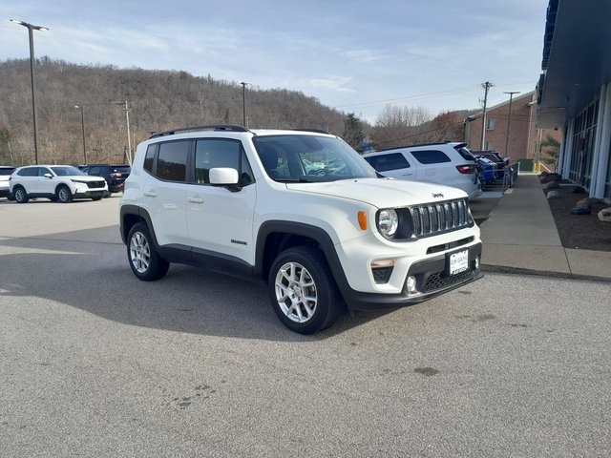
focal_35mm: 27
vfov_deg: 51.4
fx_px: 477
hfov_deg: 65.3
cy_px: 229
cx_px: 306
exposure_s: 1/308
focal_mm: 4
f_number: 1.8
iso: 40
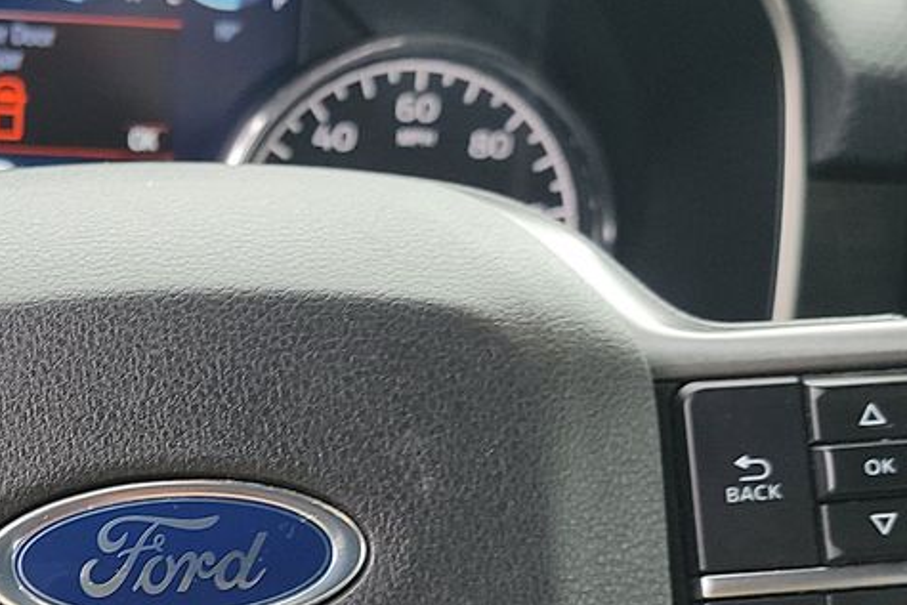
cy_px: 531
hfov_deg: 23.5
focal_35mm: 84
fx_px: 2117
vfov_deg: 16.1
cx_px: 82
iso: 90
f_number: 1.8
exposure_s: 1/59
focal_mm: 6.7
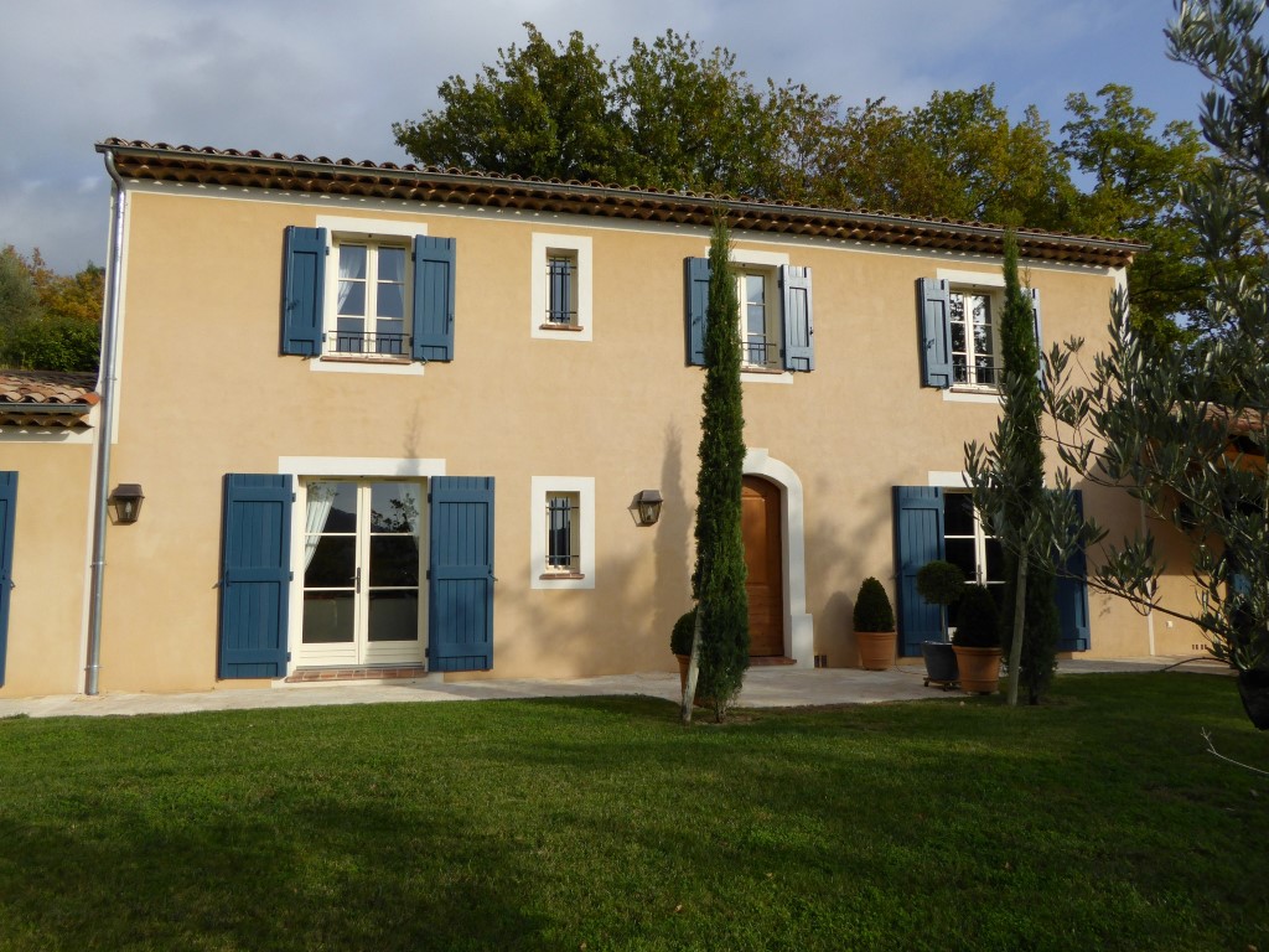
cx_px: 634
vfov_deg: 56.8
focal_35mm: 24
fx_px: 880
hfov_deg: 71.6
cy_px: 476
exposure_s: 1/500
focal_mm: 4.3
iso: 100
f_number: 5
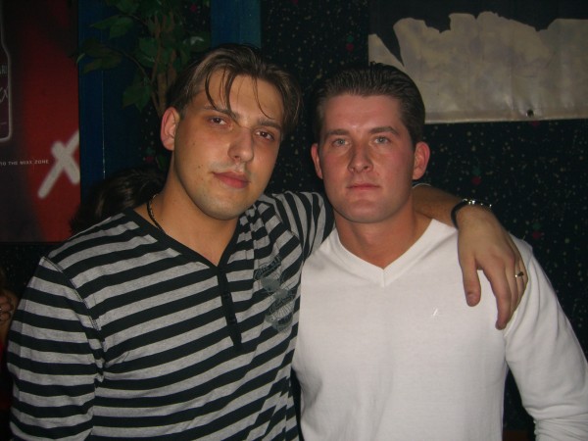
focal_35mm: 38
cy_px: 220
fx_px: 645
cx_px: 294
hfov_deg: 49.0
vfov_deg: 37.7
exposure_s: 1/60
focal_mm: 7.9
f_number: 2.8
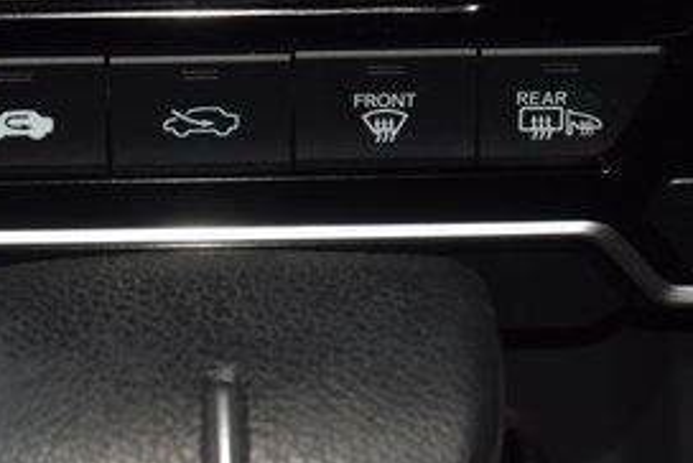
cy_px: 93
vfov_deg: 5.6
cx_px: 173
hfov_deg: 8.3
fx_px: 4760
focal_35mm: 247
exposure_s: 1/125
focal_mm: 70
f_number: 8
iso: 100
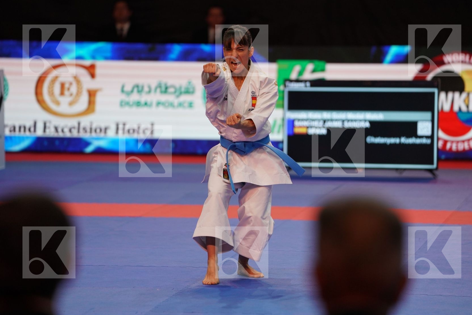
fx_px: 2845
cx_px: 242
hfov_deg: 9.5
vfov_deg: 6.3
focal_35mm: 217
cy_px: 151
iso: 1000
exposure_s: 1/250
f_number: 2.8
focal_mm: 200
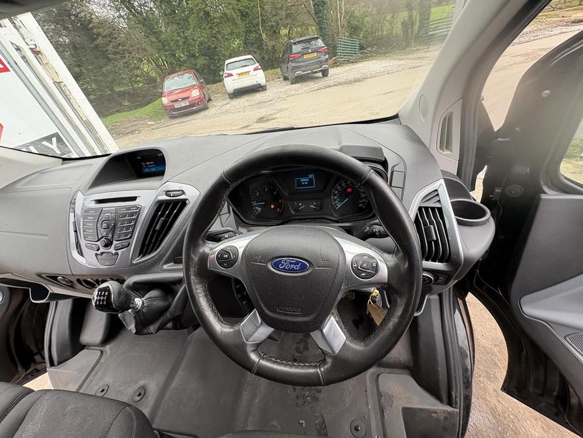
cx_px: 292
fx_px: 236
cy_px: 219
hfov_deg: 102.1
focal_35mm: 14
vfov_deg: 85.7
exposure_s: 1/99
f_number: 2.2
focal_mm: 2.22
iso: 80
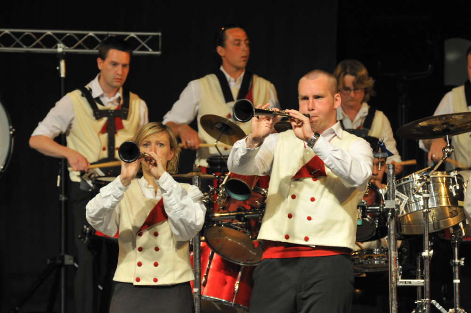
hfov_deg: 7.6
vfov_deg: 5.1
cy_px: 156
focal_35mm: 270
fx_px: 3528
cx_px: 236
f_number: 5
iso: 640
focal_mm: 180
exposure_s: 1/60
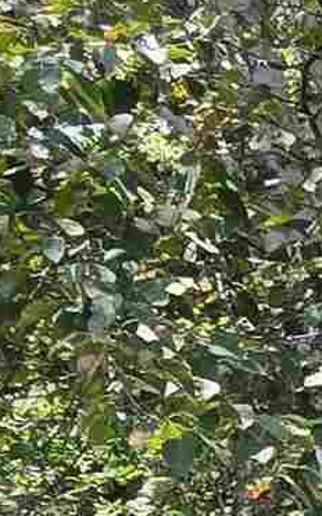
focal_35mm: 114
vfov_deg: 16.9
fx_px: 1600
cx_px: 1392
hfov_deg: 7.3
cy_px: 727
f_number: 2.2
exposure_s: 1/829
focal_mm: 2.2
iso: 50
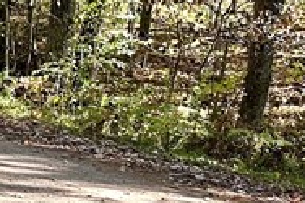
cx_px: -521
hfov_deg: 11.3
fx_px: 1151
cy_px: 179
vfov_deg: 10.0
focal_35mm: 136
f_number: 1.78
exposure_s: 1/415
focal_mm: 6.86
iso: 80
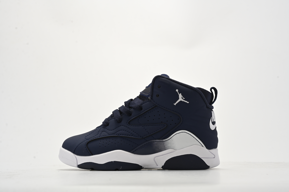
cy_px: 96
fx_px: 401
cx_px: 144
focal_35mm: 50
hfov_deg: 39.6
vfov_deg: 27.0
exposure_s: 1/100
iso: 100
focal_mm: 50
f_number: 10
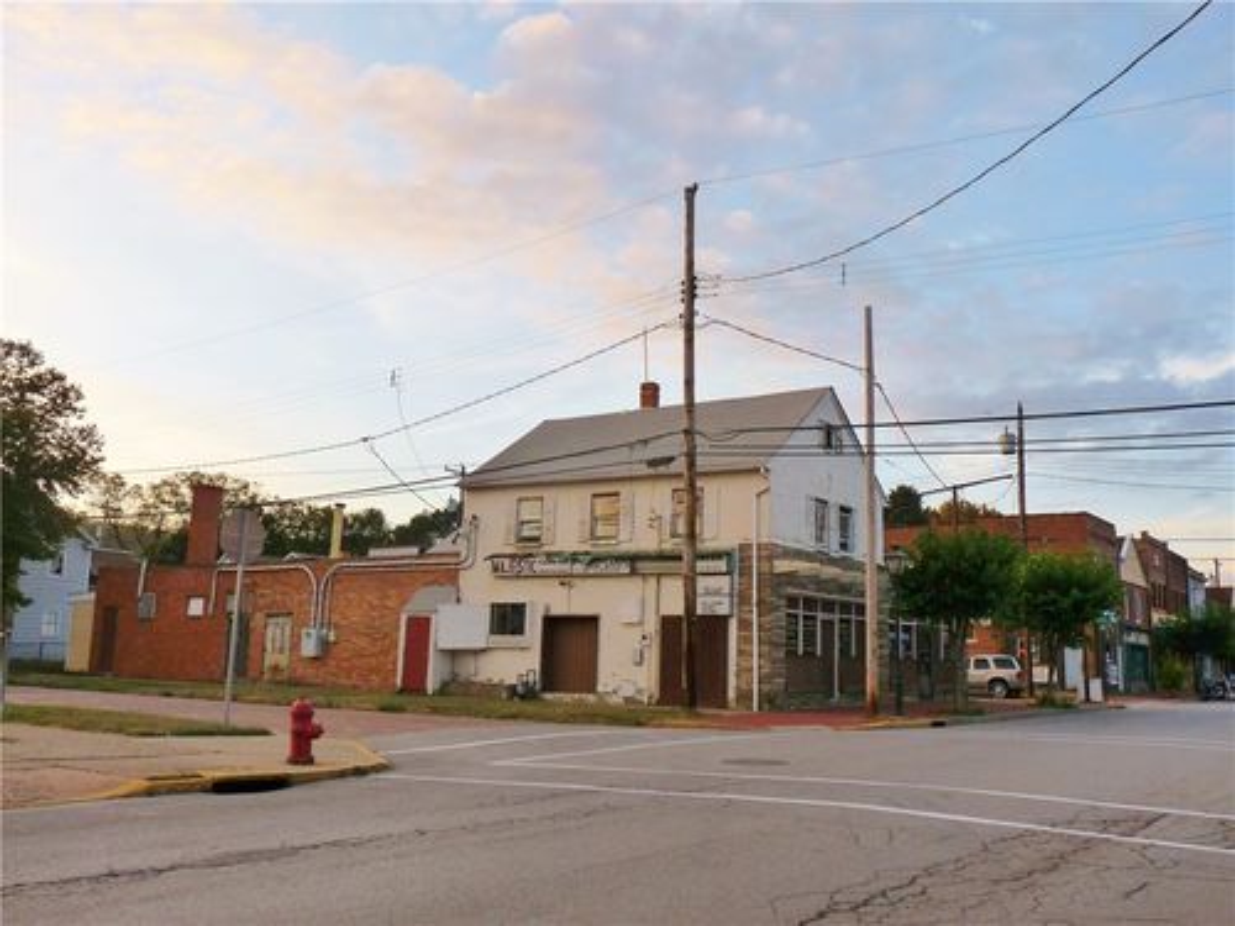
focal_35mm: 32
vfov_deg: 44.2
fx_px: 1142
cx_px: 618
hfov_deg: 56.8
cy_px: 463
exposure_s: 1/100
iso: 160
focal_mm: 5.6
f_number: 4
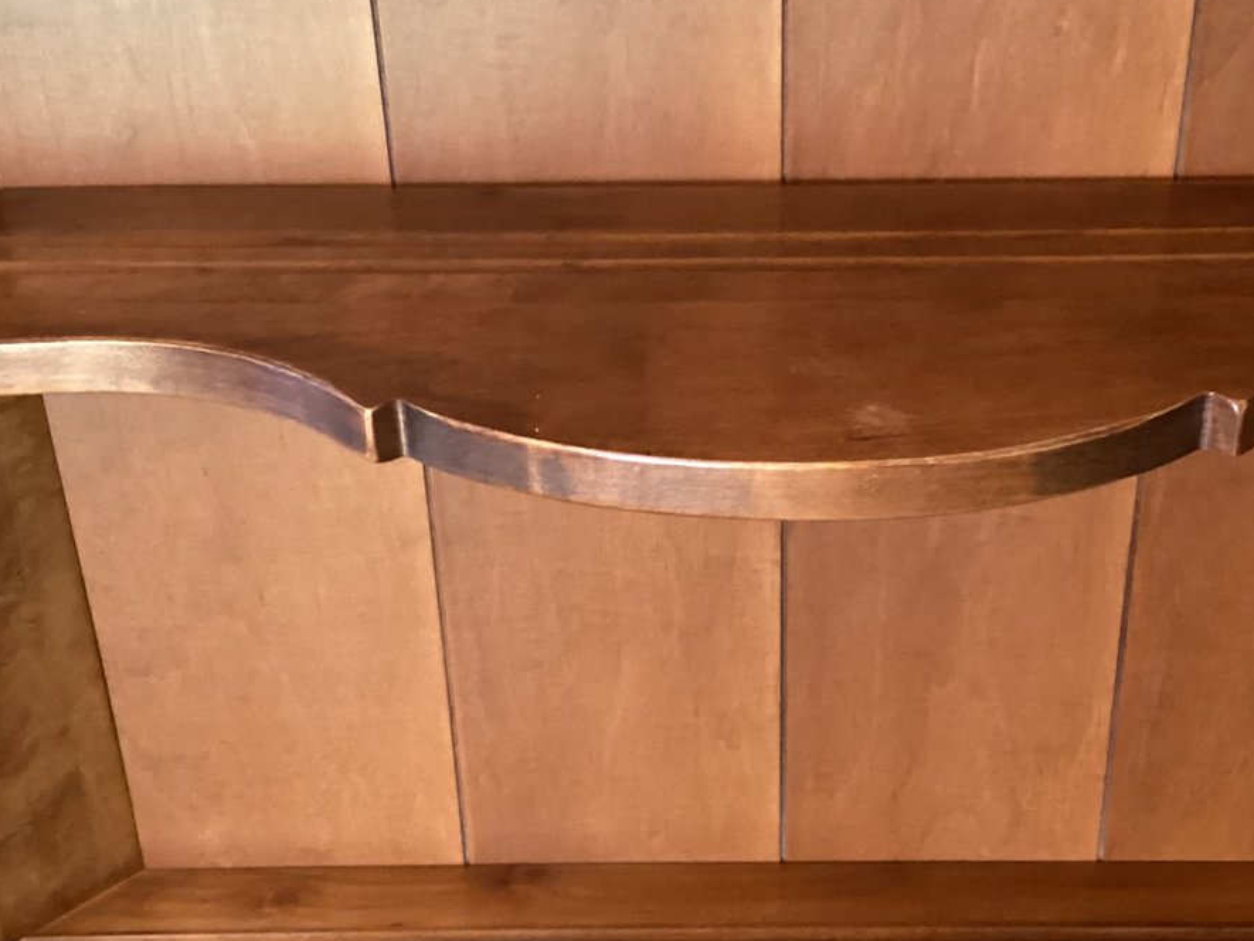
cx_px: 726
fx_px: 1920
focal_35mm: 53
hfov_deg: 36.1
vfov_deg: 27.5
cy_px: 512
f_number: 2.4
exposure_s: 1/30
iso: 500
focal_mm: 3.3
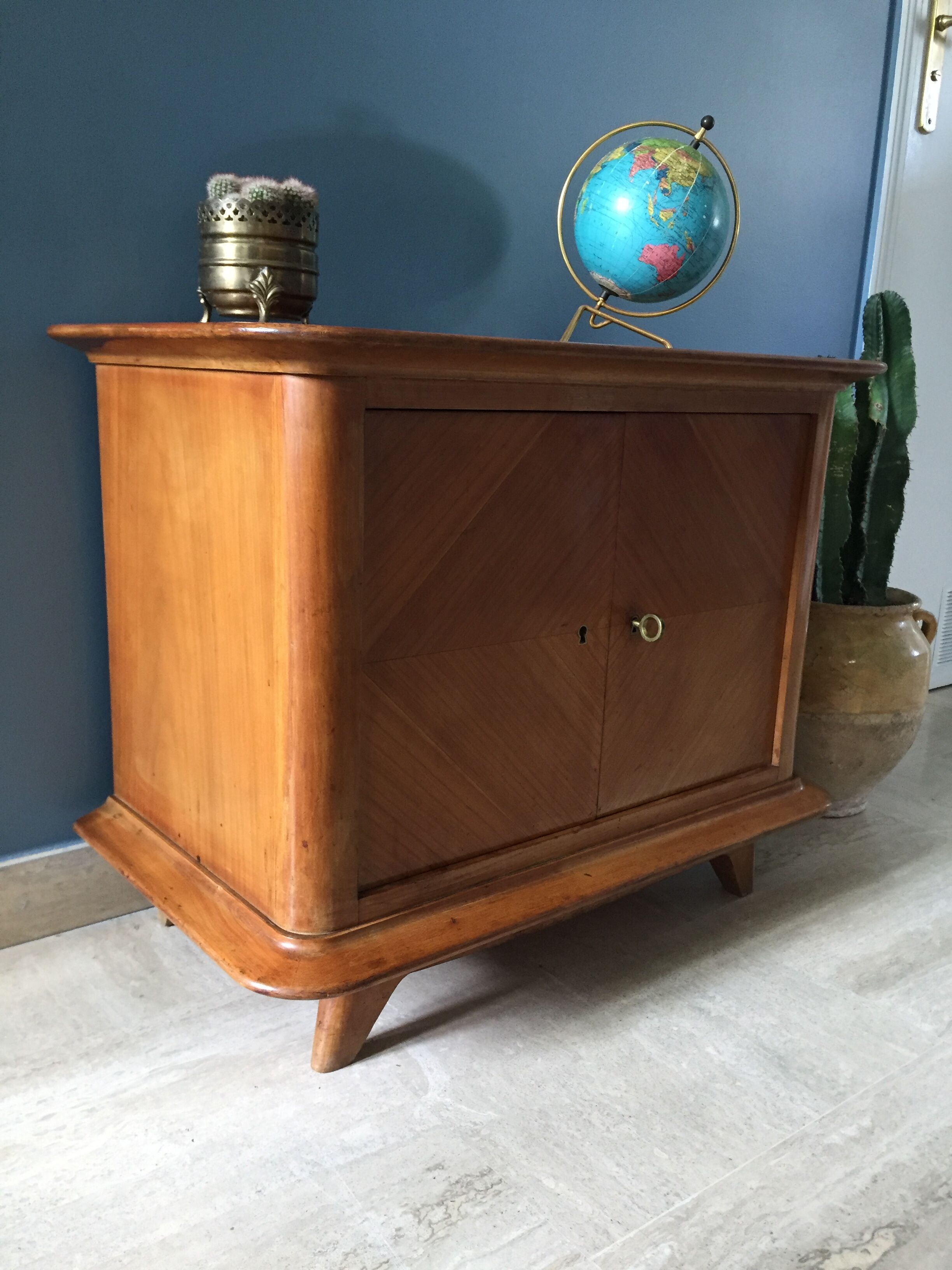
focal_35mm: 29
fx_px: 1063
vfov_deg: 61.7
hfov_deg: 48.2
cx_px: 476
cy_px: 635
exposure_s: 1/33
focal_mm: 4.15
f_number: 2.2
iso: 200
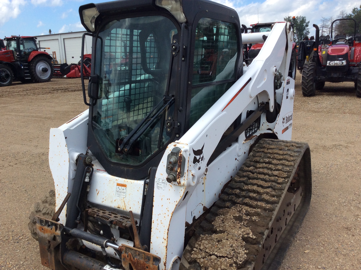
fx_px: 333
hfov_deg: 56.9
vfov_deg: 44.1
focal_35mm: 32
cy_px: 135
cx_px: 180
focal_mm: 3.3
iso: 32
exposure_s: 1/1244
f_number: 2.4
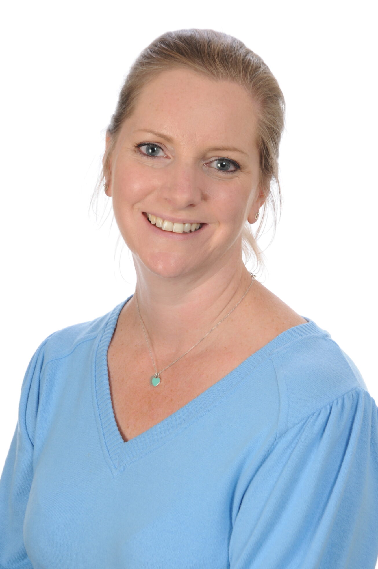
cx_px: 181
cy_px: 268
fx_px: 3232
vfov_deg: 10.1
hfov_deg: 6.7
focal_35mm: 205
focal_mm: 105
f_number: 11
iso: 200
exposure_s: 1/160
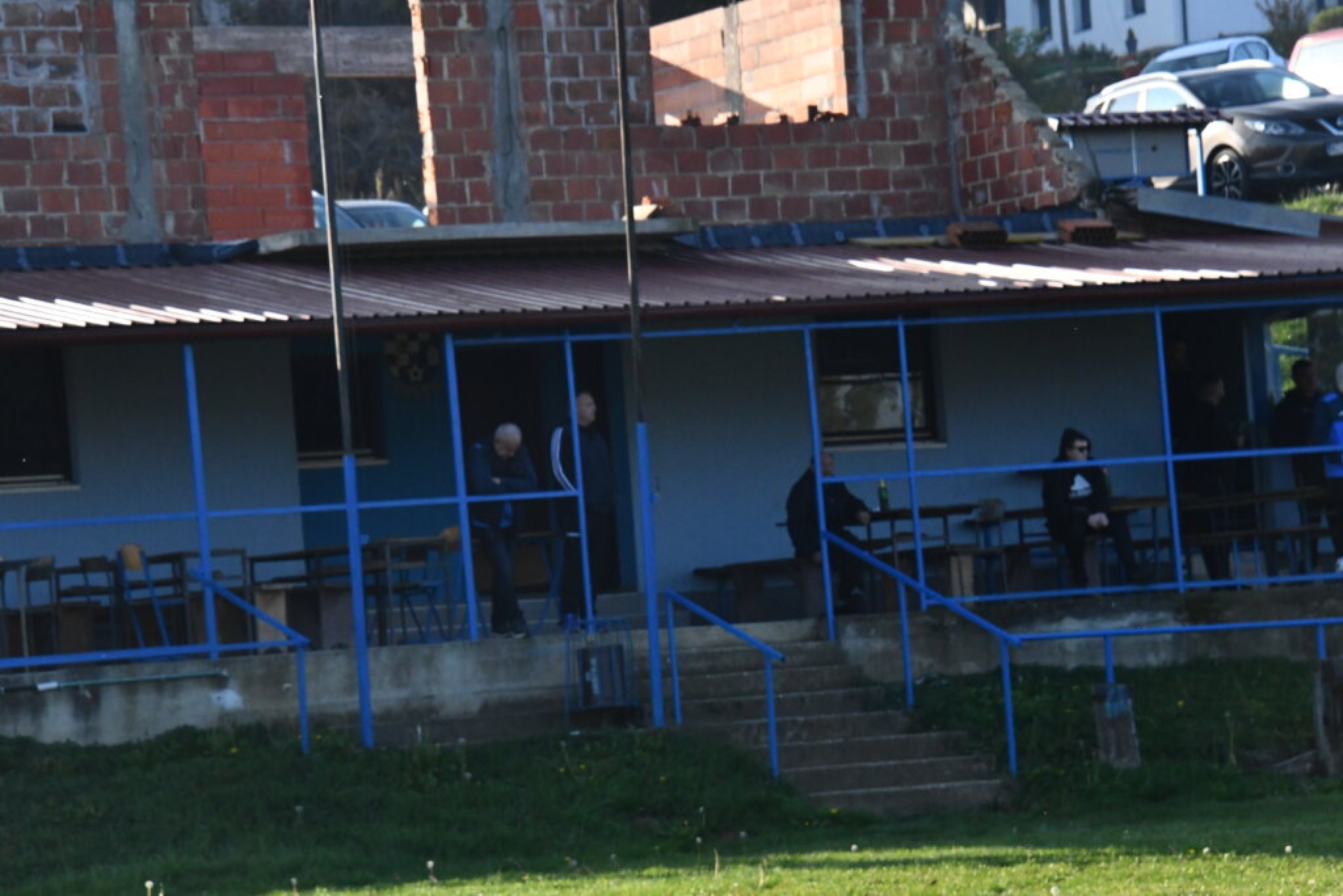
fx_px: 7536
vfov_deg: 6.8
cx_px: 672
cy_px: 448
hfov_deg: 10.2
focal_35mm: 202
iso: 3200
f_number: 11
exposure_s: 1/2000
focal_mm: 135
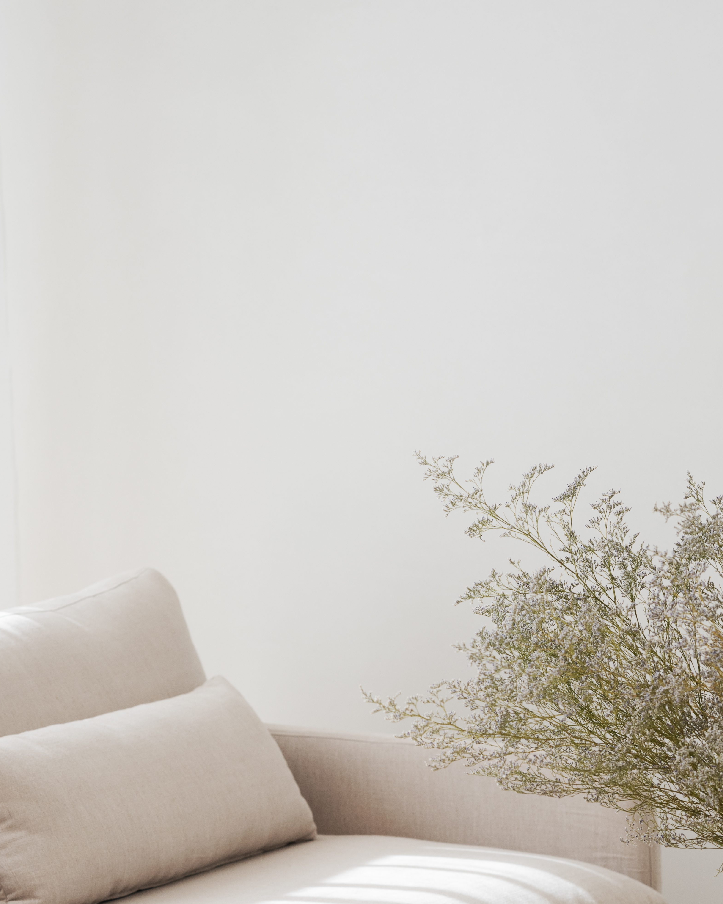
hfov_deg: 9.3
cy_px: 923
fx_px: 4467
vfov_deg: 11.4
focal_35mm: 167
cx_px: 302
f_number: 5
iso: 125
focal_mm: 85
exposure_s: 1/125
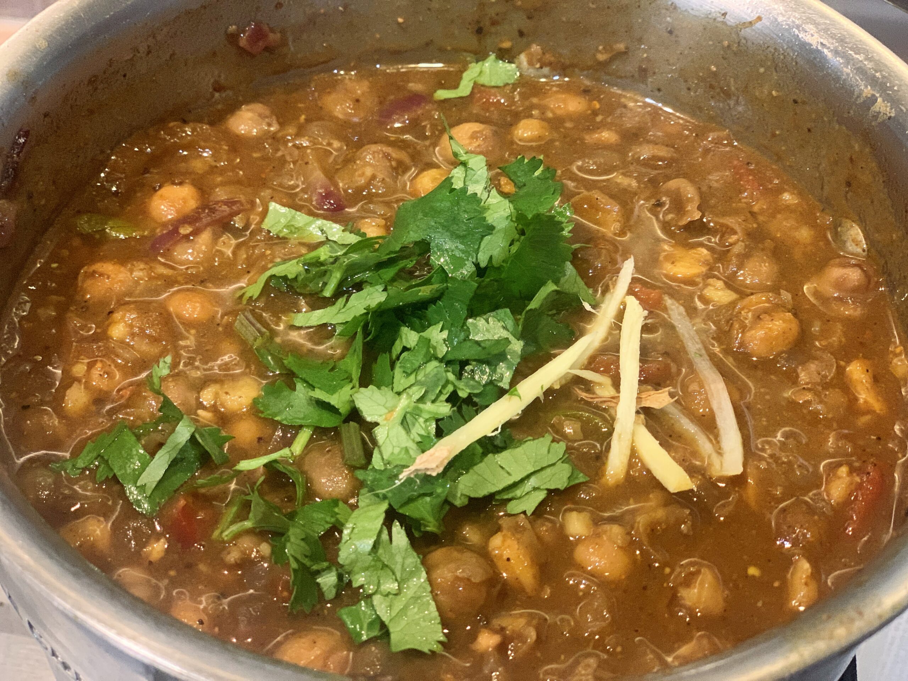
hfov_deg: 36.8
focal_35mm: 52
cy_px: 340
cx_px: 454
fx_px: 1364
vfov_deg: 28.0
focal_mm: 6
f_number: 2.4
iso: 400
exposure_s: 1/33
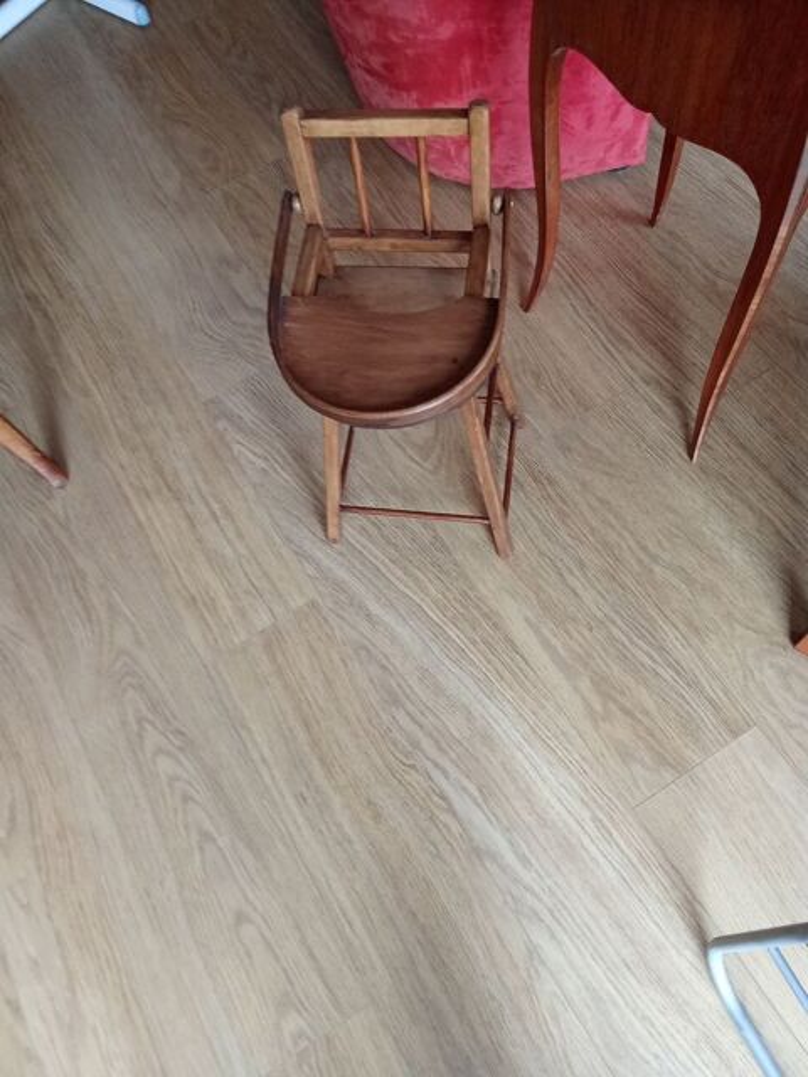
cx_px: 404
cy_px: 538
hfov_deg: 49.7
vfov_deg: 63.4
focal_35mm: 28
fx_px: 871
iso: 160
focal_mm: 2.78
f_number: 2
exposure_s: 1/33.3
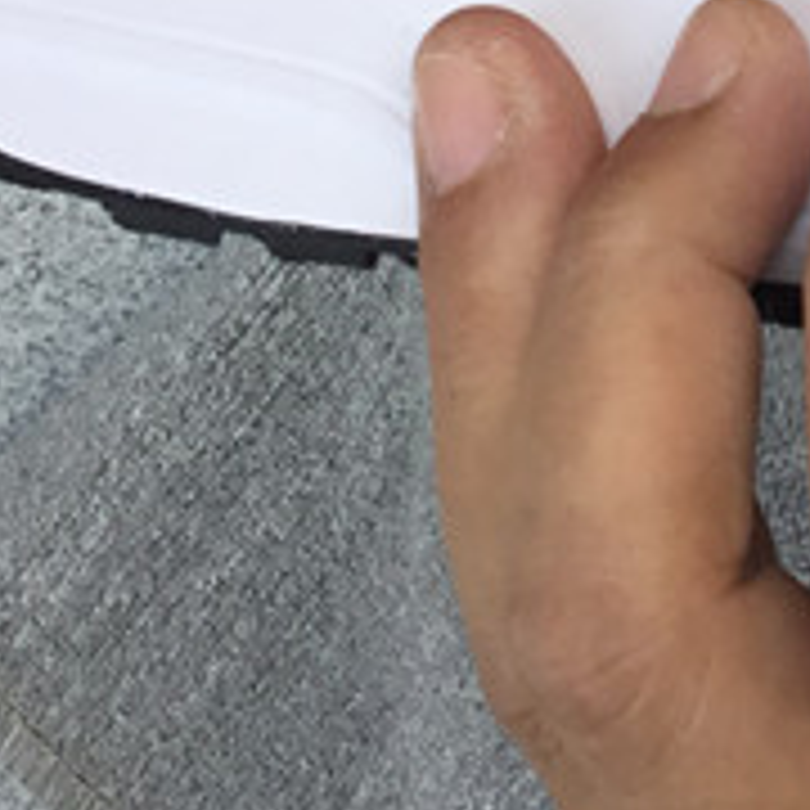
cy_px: -421
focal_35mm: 137
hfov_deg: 12.5
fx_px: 3627
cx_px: 900
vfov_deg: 12.1
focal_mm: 3.3
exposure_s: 1/488
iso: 25
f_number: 2.4
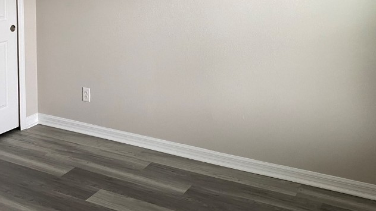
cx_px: 138
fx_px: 459
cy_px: -1
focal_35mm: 46
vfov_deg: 24.7
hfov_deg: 44.2
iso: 200
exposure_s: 1/60
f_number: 1.8
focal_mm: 4.25
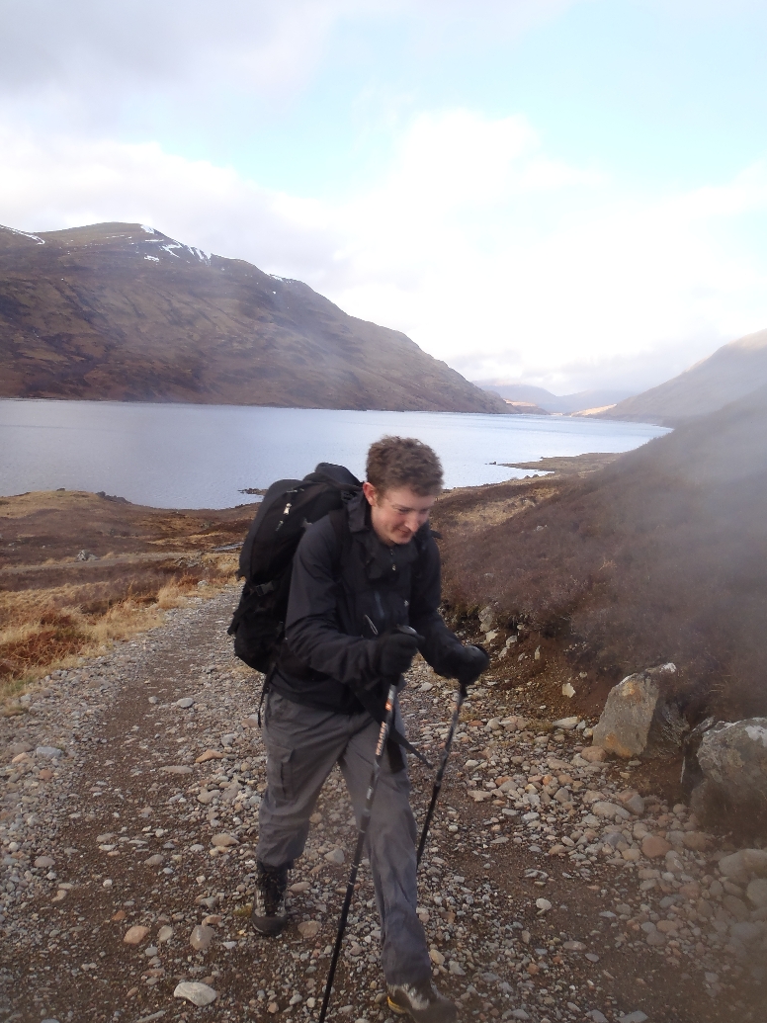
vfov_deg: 61.7
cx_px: 376
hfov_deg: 48.2
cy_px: 520
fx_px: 857
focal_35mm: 29
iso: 80
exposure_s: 1/125
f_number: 4.5
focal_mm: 5
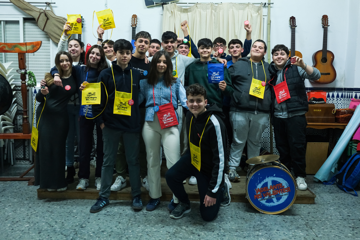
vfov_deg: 40.0
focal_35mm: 33
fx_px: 330
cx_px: 180
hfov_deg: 57.2
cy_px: 120
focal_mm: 22.3
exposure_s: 1/125
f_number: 3.2
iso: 1600
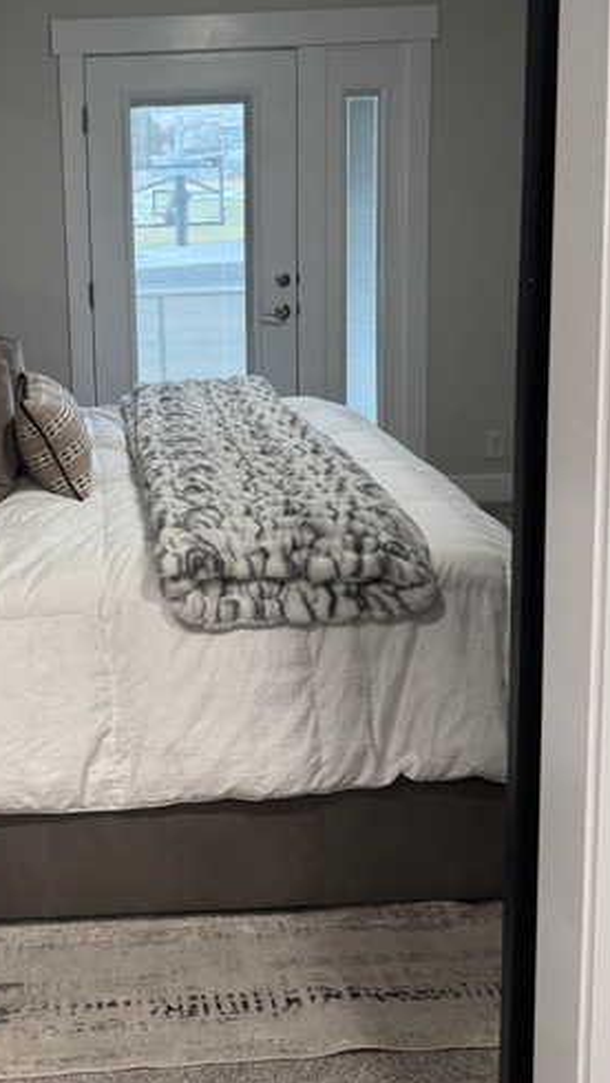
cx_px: 113
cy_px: 385
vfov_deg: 48.8
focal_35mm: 41
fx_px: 1178
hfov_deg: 28.4
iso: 160
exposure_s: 1/120
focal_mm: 6.76
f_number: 1.78
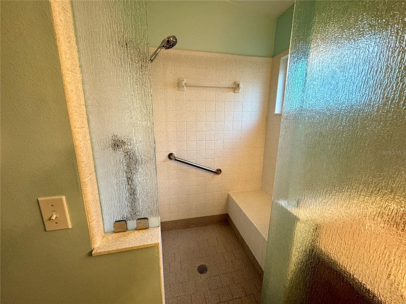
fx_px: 164
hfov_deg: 102.1
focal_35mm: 14
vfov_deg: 85.7
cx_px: 203
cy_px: 152
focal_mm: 2.22
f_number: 2.2
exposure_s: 1/120
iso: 250
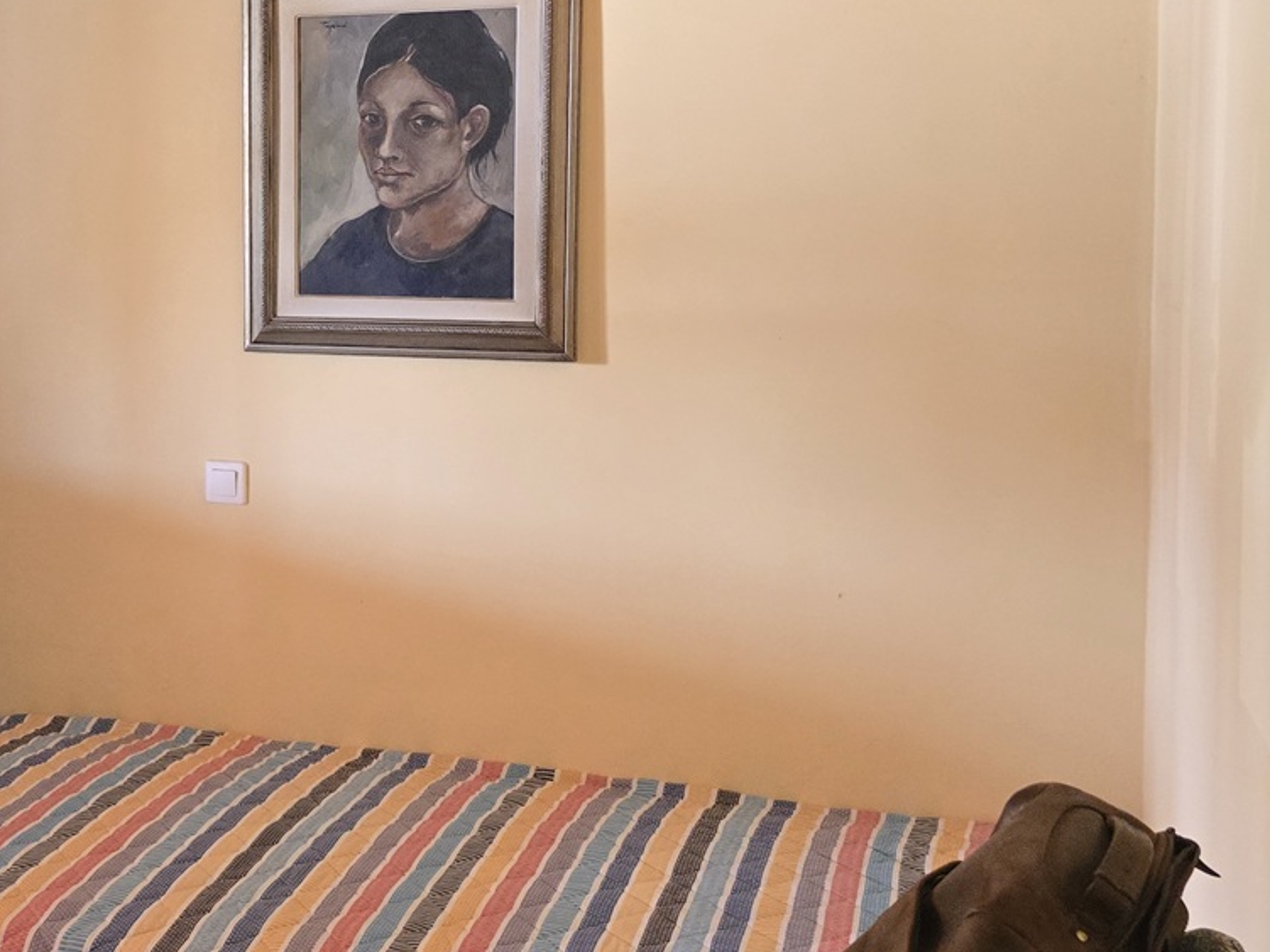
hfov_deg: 37.2
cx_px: 206
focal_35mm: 49
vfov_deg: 29.5
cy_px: 343
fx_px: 1797
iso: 1600
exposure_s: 1/100
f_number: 1.7
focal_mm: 6.3
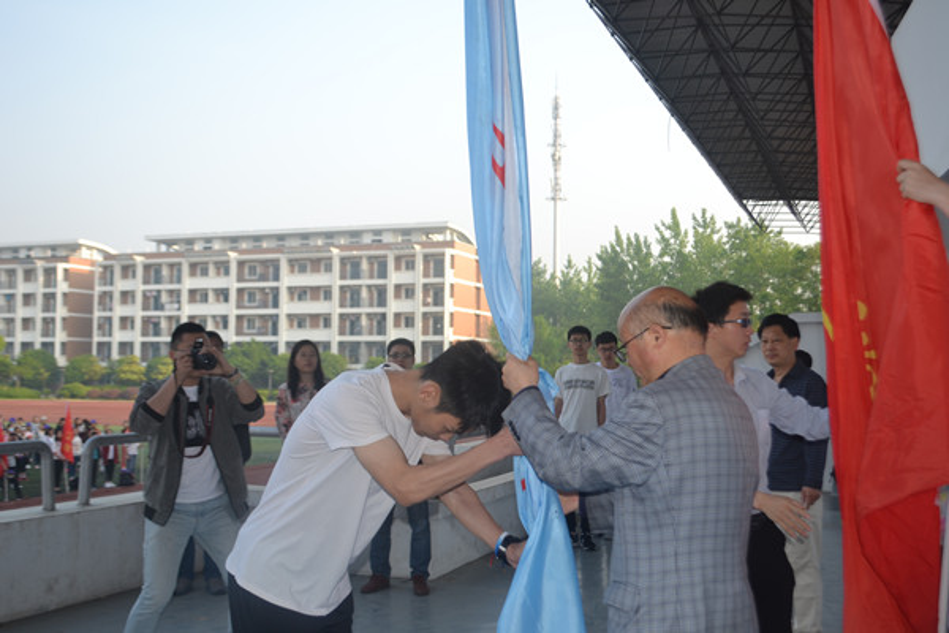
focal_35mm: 36
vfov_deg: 36.9
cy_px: 316
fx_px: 949
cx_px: 474
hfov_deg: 53.1
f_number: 4.5
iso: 100
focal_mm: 24
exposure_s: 1/200
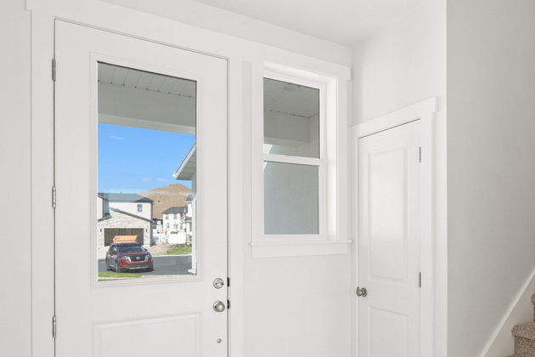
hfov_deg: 69.0
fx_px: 386
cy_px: 244
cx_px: 306
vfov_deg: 48.5
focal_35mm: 26
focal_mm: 16
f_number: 7.1
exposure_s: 1/15
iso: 160
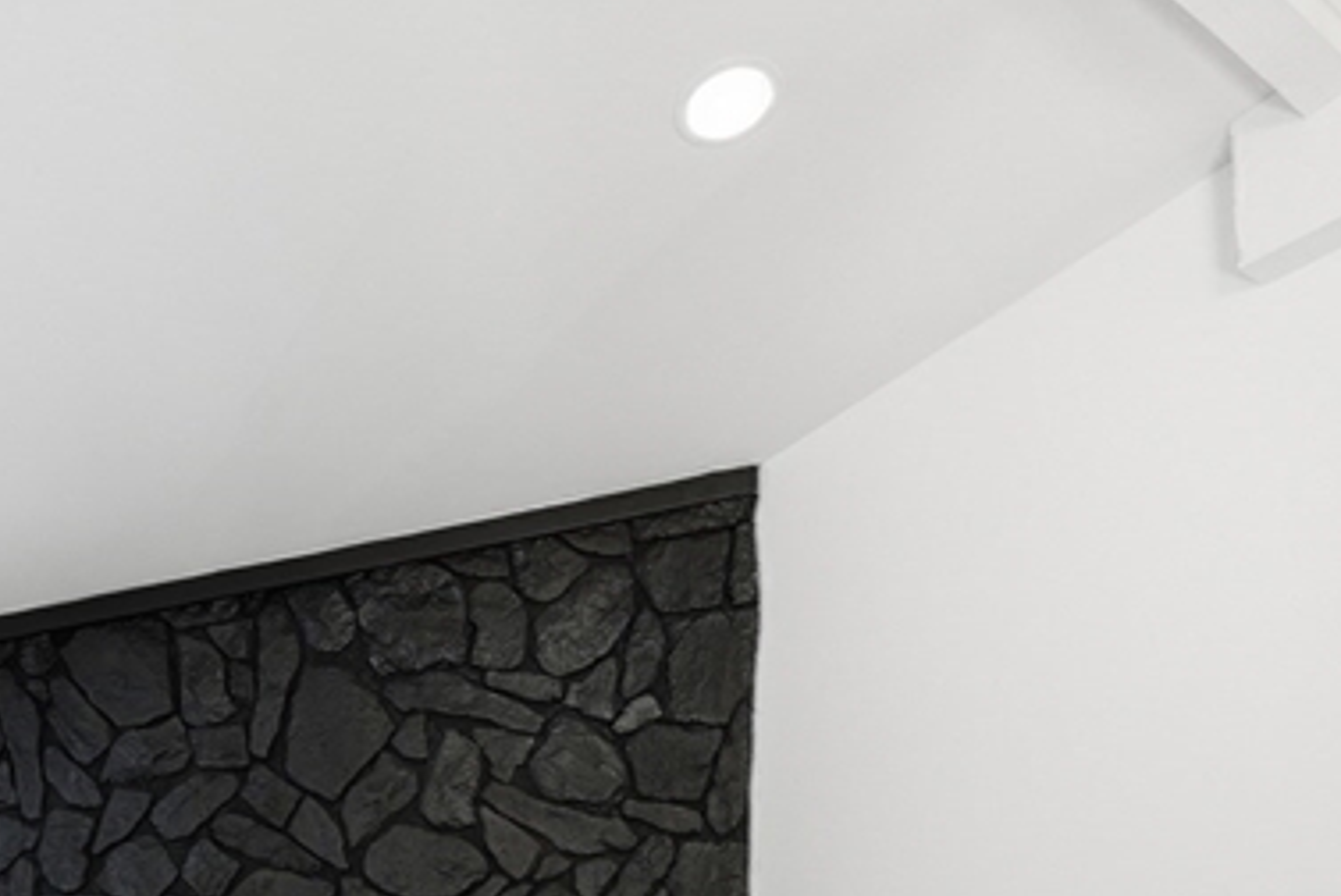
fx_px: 1417
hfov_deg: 48.5
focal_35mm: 38
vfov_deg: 28.9
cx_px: 320
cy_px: 1152
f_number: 7.1
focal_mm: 14
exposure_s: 1/125
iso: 100
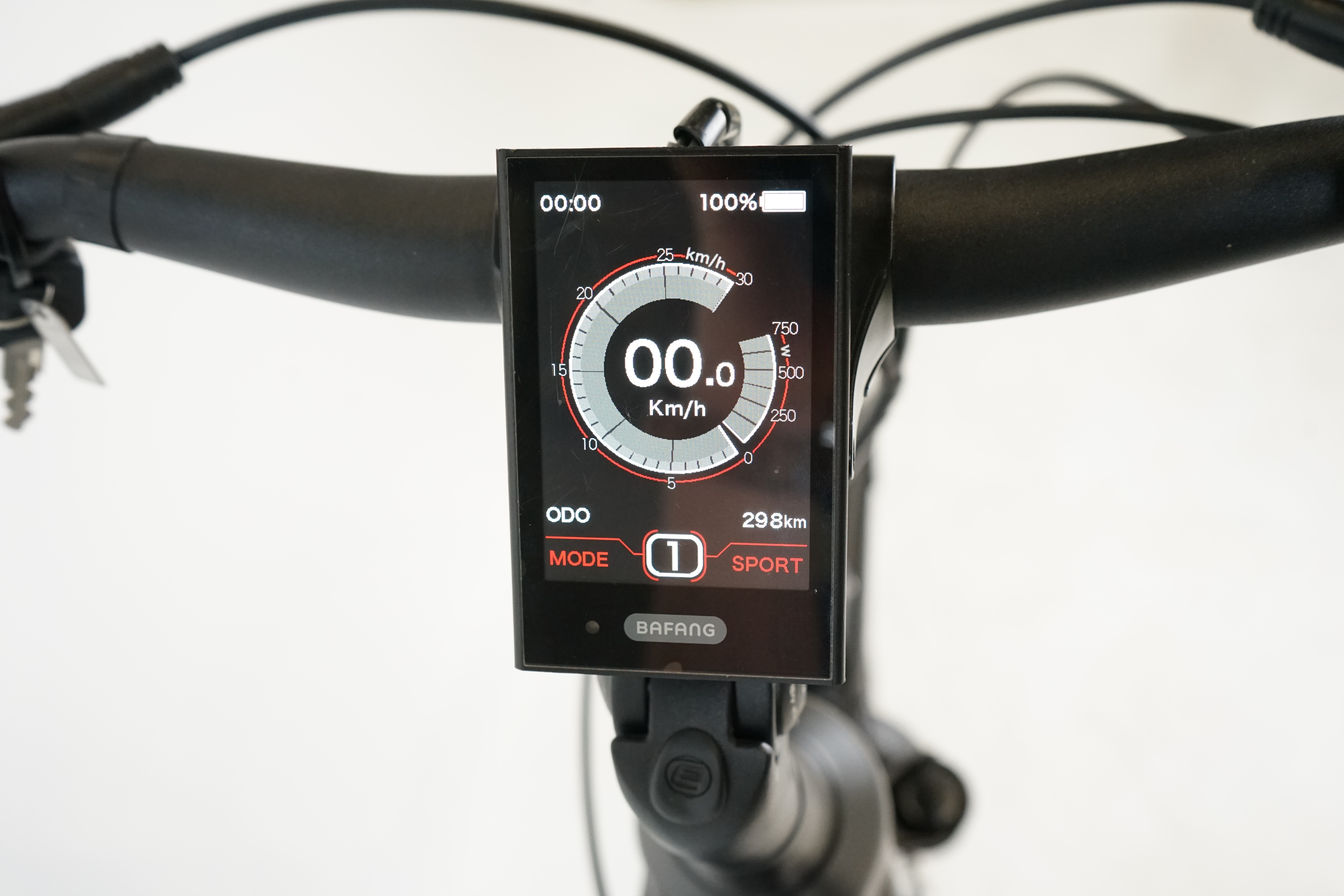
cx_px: 672
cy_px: 448
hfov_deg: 51.9
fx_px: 1381
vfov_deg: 35.9
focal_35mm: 37
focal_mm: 37
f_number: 5.6
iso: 2500
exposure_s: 1/200
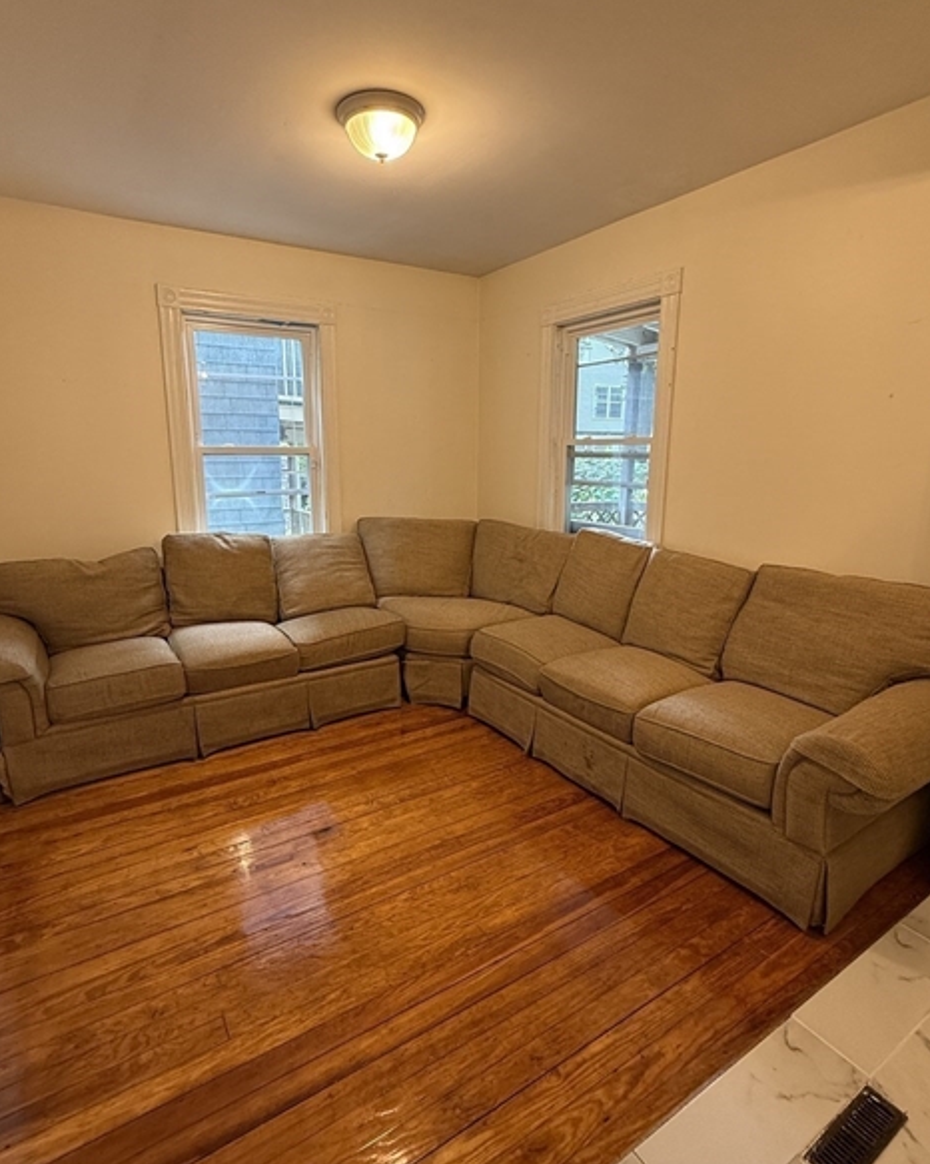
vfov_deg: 86.4
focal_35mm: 18
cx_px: 445
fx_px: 620
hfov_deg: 73.7
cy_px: 585
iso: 200
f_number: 2.2
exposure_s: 1/60
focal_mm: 2.22
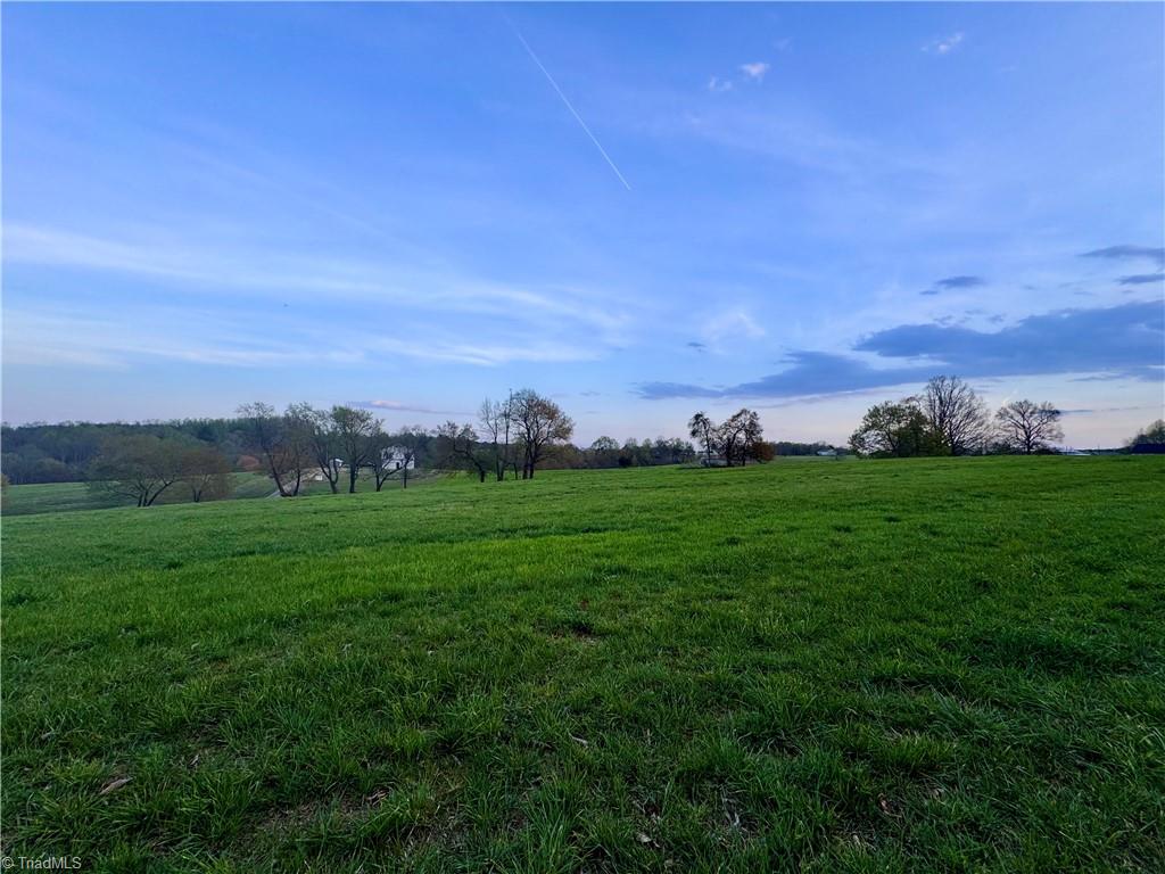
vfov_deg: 85.7
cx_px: 582
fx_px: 471
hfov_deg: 102.1
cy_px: 437
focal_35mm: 14
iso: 40
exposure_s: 1/298
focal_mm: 2.22
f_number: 2.2
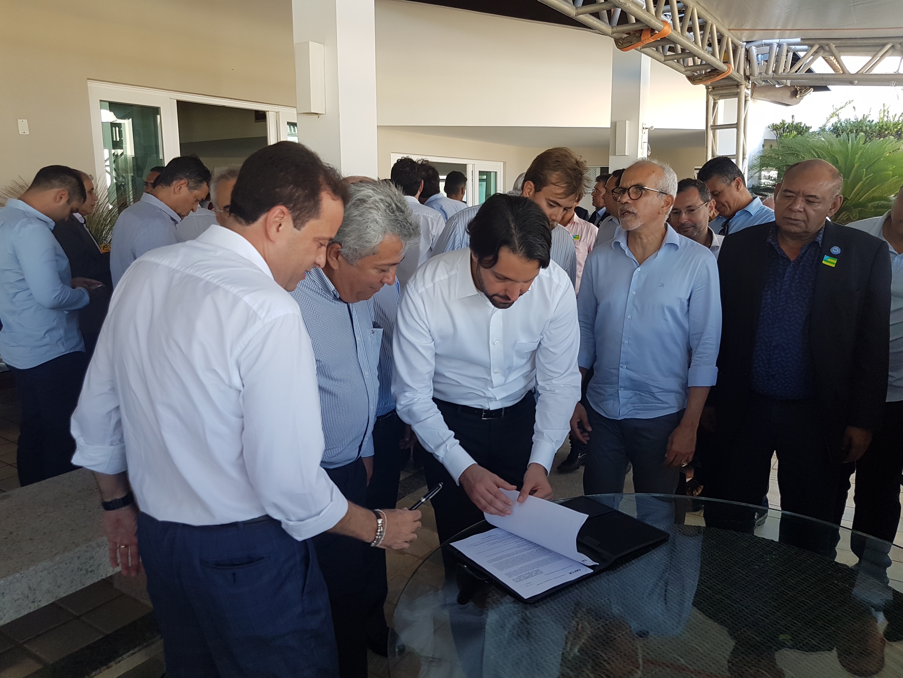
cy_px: 339
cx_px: 452
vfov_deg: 53.1
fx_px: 678
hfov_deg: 67.3
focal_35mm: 26
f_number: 1.7
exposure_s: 1/120
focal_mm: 4.2
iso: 50
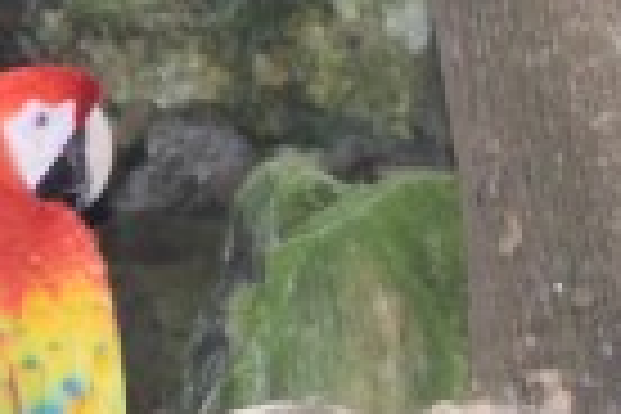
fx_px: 10586
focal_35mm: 614
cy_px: 162
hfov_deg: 3.4
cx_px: 576
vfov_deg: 2.2
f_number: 5.6
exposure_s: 1/60
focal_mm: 55
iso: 1400
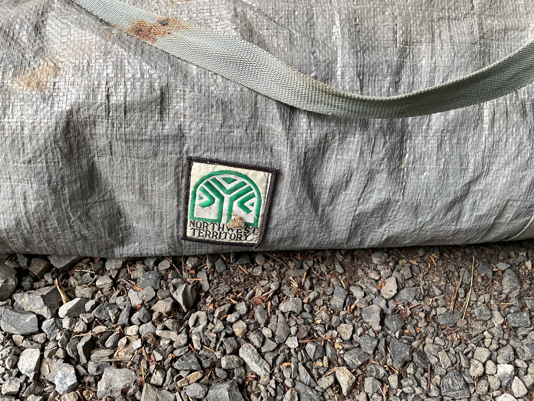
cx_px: 267
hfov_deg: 61.7
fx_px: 447
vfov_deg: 48.2
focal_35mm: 29
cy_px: 200
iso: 50
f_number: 1.8
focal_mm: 3
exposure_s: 1/120
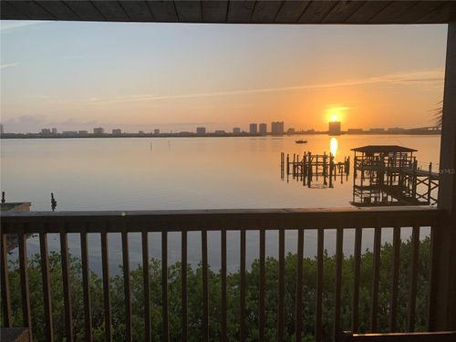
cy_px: 171
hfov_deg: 67.3
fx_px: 343
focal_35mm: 26
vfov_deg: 53.1
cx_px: 228
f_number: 1.8
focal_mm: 4.25
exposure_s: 1/1149
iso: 25
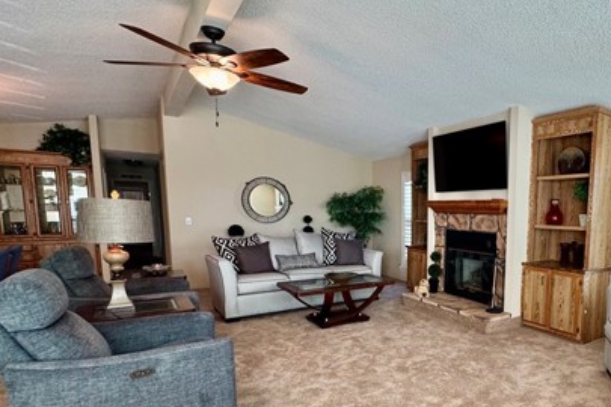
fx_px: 390
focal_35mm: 23
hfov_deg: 71.4
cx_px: 451
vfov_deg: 54.4
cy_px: 258
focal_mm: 2.22
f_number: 2.2
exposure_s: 1/120
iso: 200
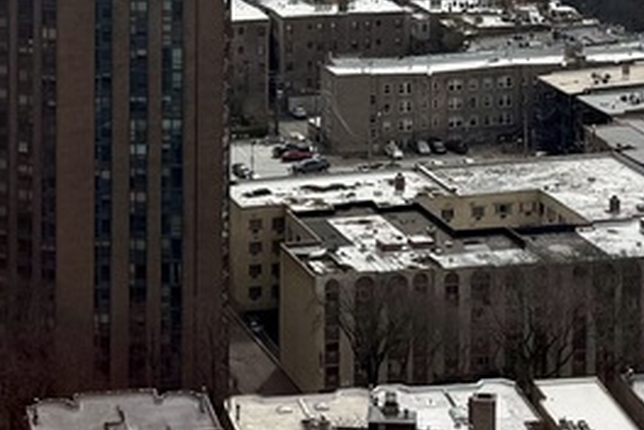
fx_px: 2433
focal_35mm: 136
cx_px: 329
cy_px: -288
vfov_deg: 9.7
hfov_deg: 15.1
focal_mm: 6.76
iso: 64
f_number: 1.78
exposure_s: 1/14286
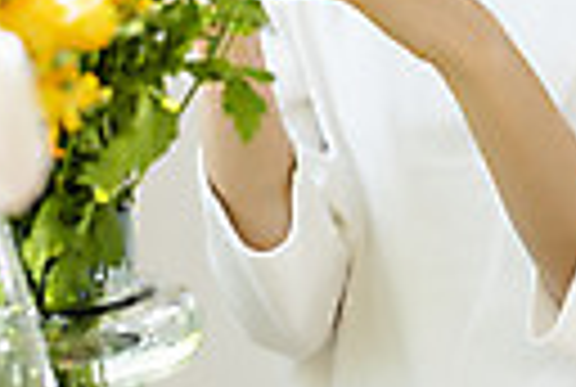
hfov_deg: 7.8
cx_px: 313
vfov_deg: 5.2
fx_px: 4250
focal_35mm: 265
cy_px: -104
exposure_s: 1/160
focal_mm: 85
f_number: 2.8
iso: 100
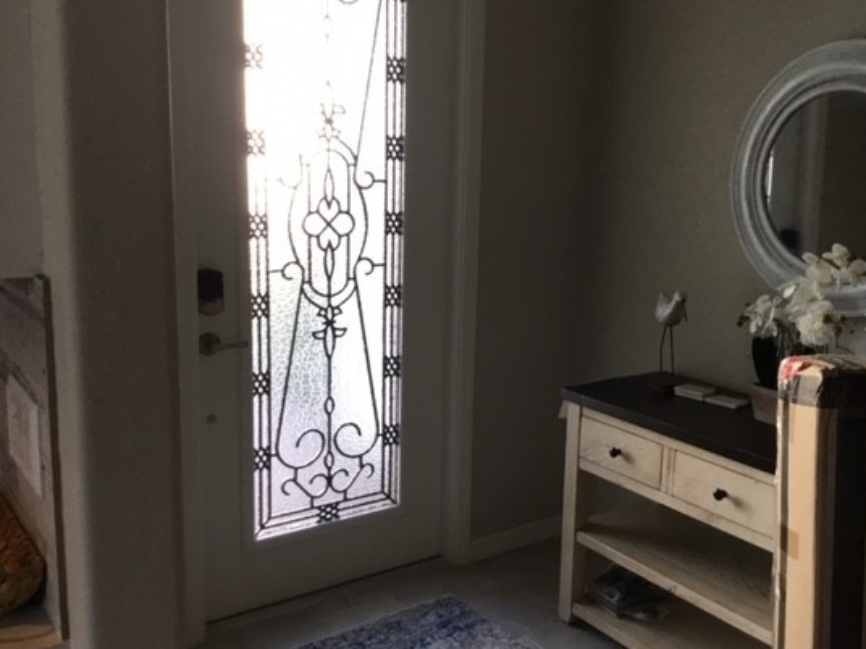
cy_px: 320
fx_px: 926
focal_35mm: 37
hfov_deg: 50.0
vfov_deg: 38.7
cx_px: 499
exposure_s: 1/30
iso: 32
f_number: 2.4
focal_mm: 3.3
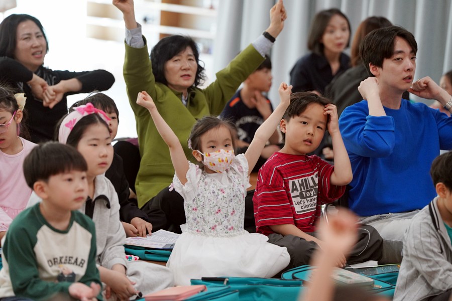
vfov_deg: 6.9
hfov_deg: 10.3
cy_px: 150
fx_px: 2511
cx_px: 226
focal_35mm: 200
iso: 2000
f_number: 4
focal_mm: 200
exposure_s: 1/250
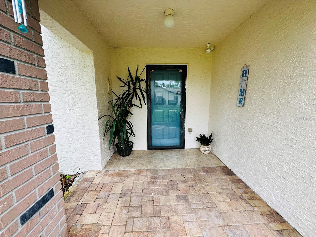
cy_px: 118
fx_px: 128
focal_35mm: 14
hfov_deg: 102.1
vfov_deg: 85.7
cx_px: 158
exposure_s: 1/99
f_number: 2.2
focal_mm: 2.22
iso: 40
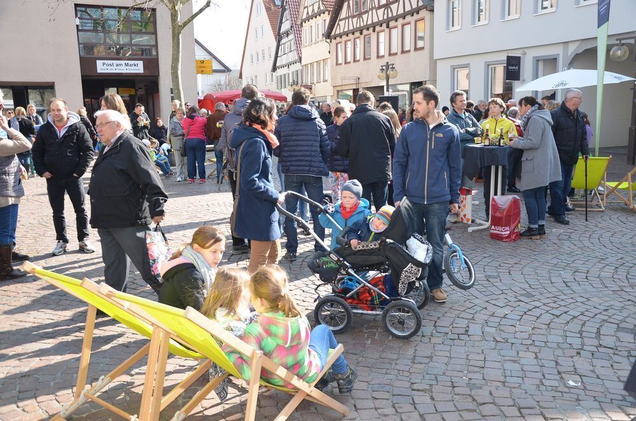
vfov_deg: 39.8
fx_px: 582
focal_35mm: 33
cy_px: 210
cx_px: 318
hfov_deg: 57.3
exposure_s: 1/160
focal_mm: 22
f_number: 3.8
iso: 100
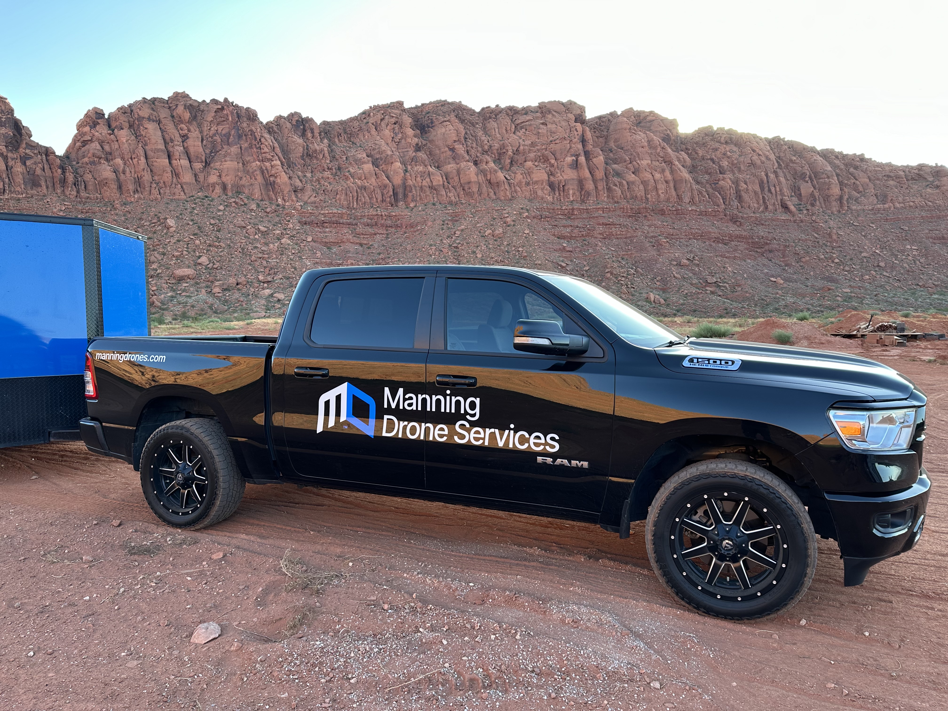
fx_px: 657
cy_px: 356
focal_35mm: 24
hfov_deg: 71.6
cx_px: 474
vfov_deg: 56.8
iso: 80
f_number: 1.78
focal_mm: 6.86
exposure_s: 1/279
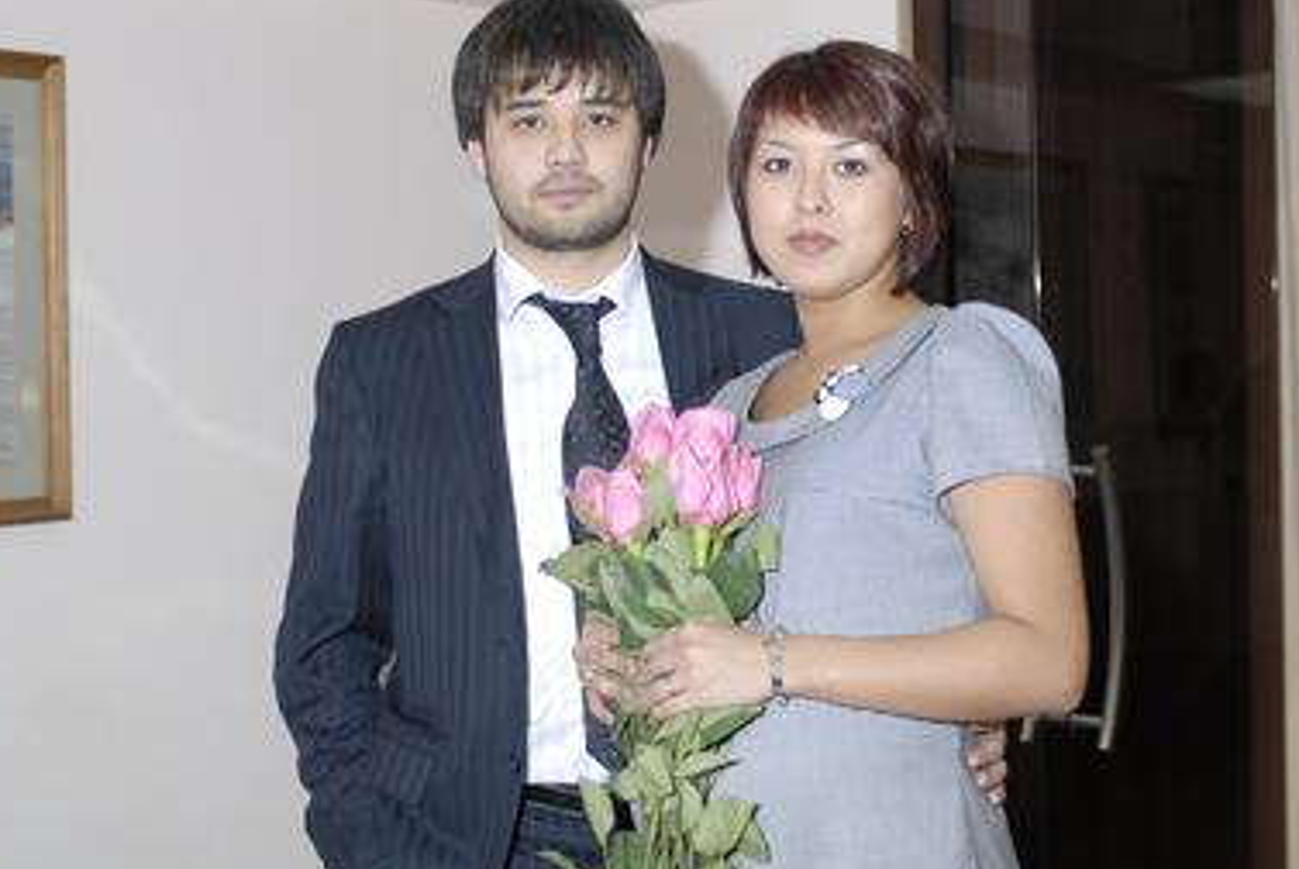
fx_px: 2260
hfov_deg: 32.0
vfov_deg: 21.7
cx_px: 734
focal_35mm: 63
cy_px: 381
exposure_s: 1/60
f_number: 4
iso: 100
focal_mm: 35
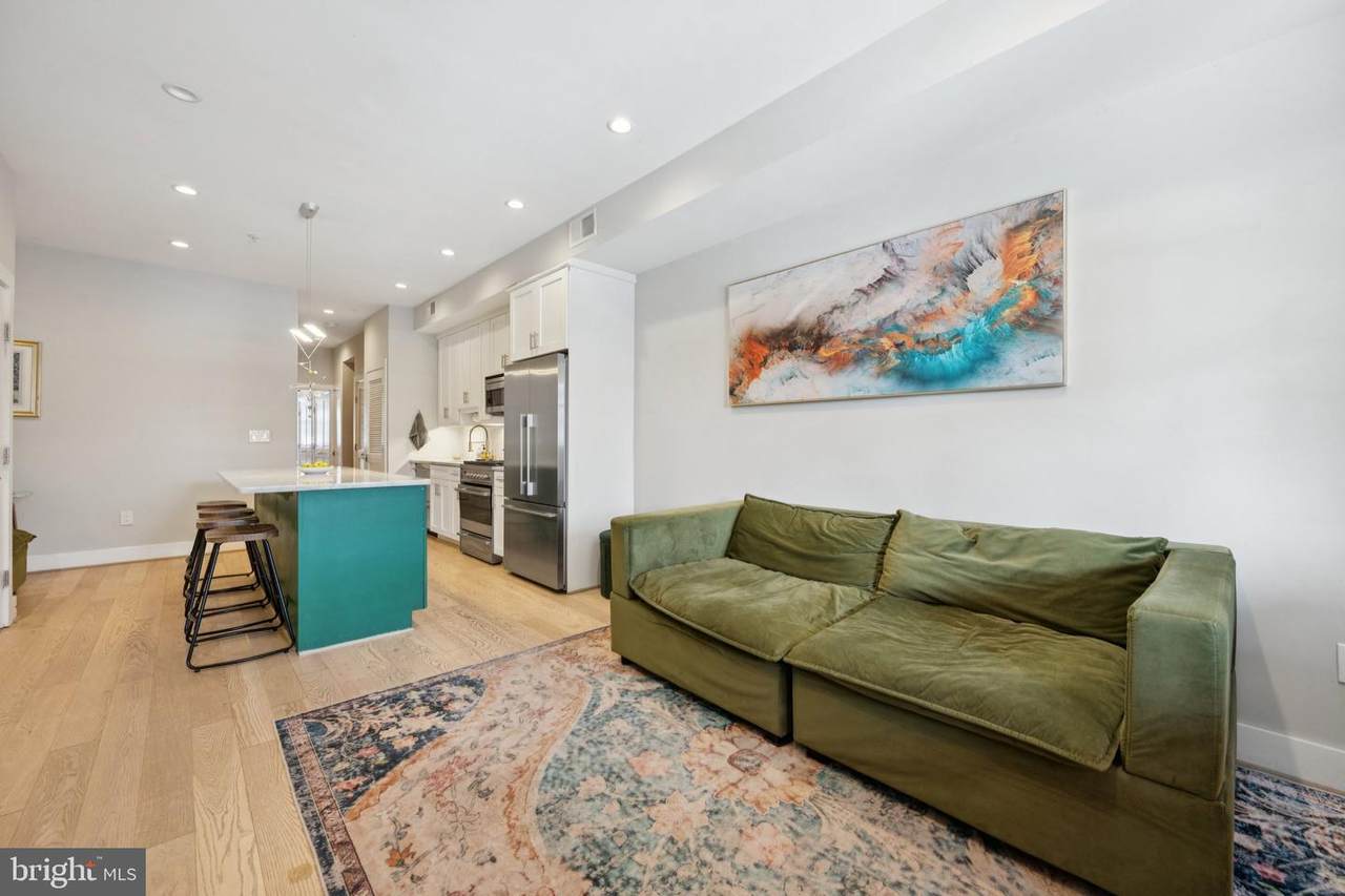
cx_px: 672
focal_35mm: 14
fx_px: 523
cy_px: 448
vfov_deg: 81.2
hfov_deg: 104.3
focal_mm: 14
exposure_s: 1/20
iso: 400
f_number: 7.1
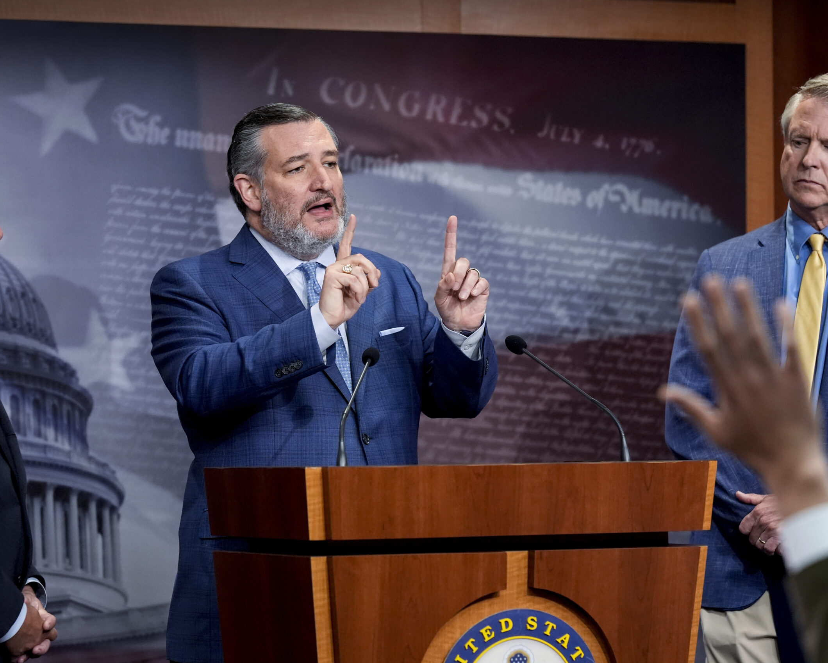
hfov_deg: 12.6
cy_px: 332
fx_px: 3749
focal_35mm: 153
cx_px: 403
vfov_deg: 10.1
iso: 3200
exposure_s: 1/500
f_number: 4
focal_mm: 135
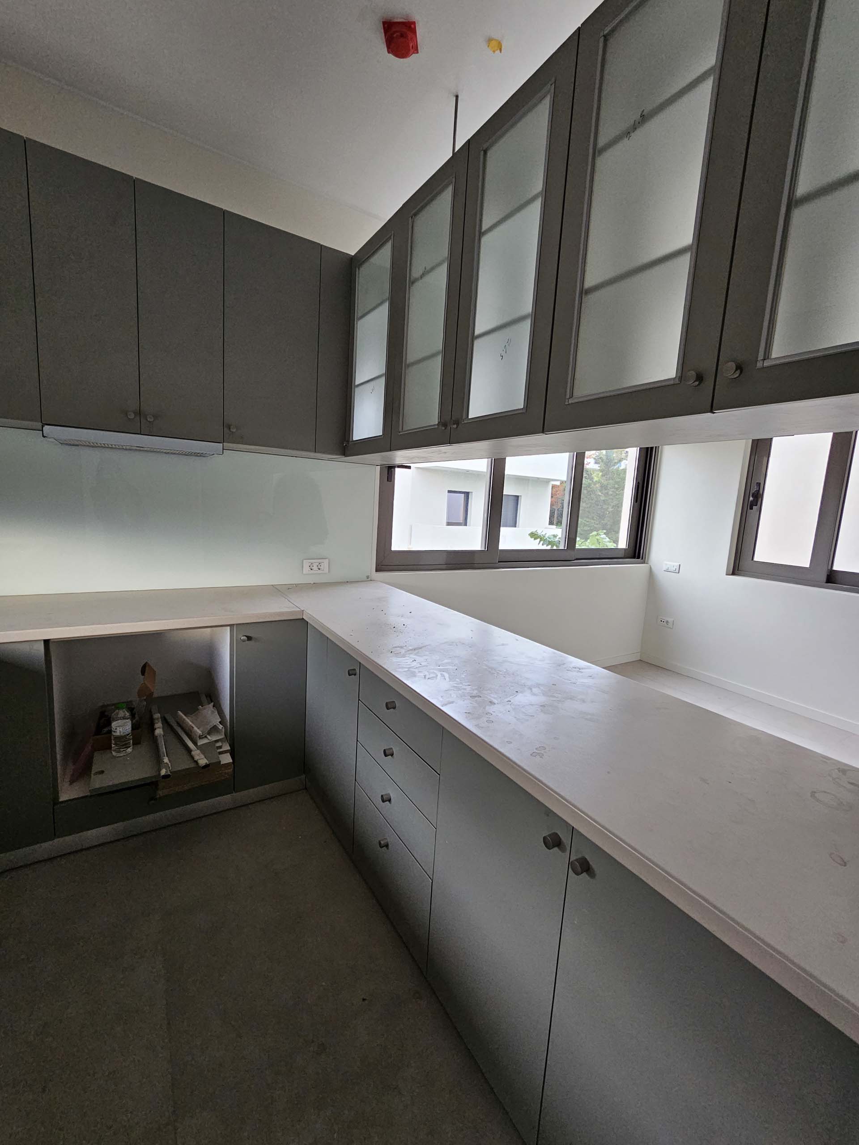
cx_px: 430
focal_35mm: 13
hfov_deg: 89.9
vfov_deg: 106.2
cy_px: 572
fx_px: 430
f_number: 2.2
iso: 200
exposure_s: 1/50
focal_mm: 2.2
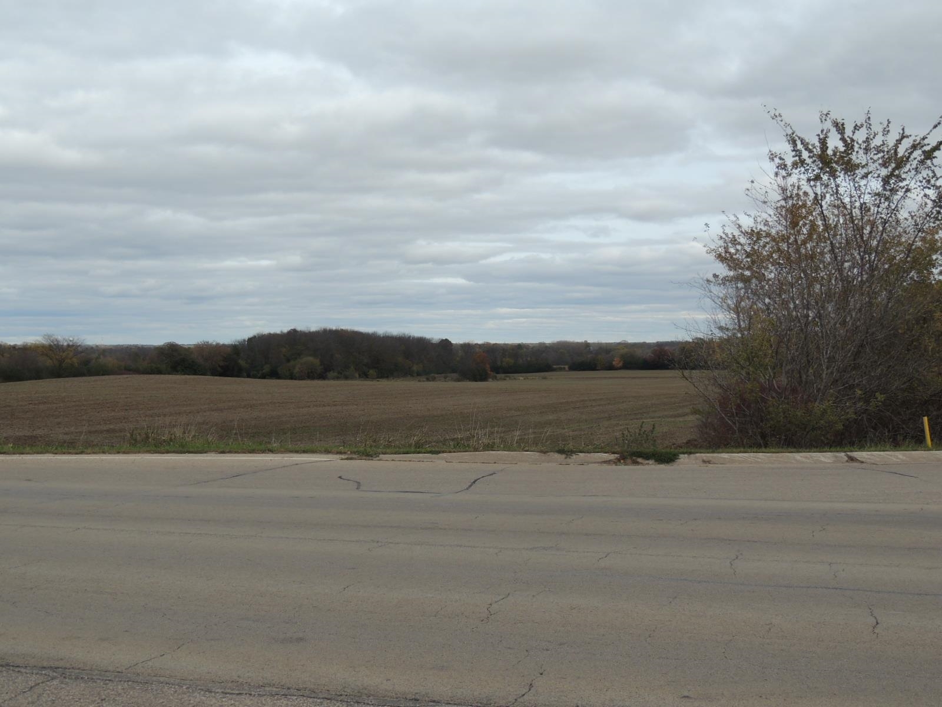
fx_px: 1279
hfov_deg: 40.4
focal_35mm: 47
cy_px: 354
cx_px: 471
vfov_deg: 30.9
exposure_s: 1/800
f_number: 3.5
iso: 100
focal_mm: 8.3
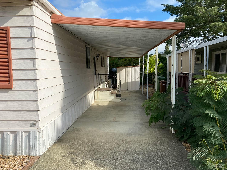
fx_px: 170
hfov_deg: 67.3
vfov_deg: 53.1
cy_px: 85
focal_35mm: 26
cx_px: 114
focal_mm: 4.25
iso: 32
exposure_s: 1/3401
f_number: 1.8
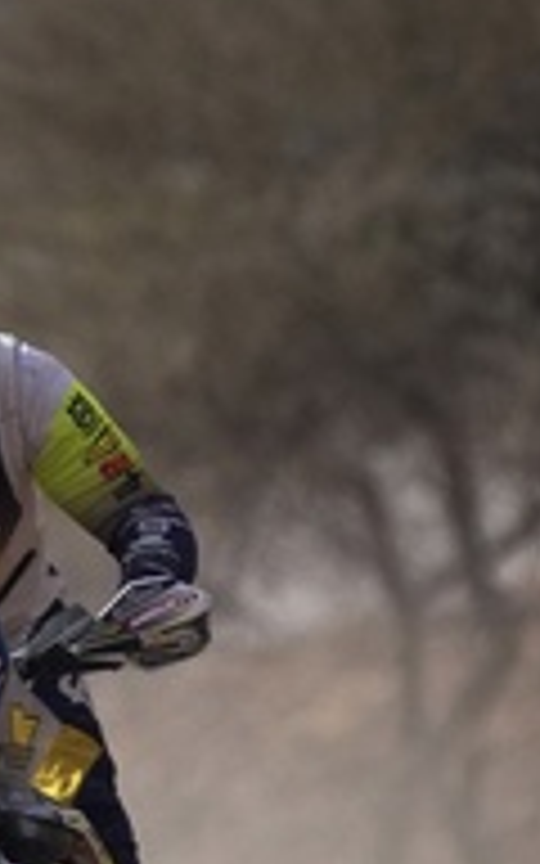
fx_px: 51238
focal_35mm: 2176
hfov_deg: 0.6
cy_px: 677
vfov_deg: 1.0
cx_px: -54
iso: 1000
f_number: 5.6
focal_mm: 400
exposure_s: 1/8000
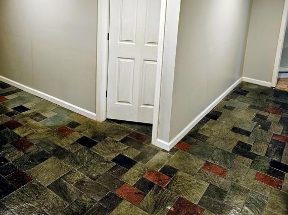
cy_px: 51
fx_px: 258
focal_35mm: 31
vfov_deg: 43.8
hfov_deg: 58.4
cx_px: 143
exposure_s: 1/120
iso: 500
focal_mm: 6.3
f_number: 1.7
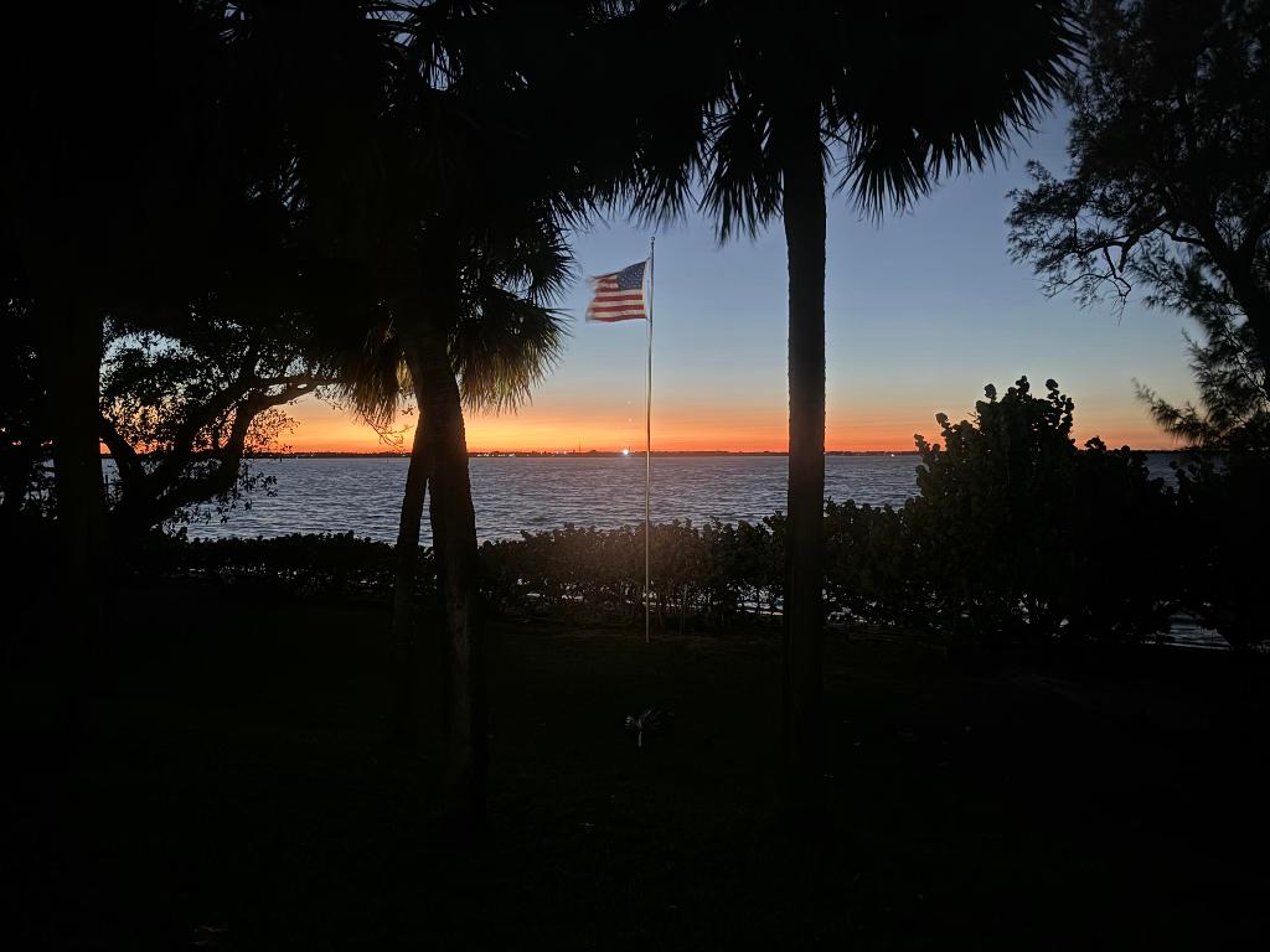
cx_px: 635
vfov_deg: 56.8
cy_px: 476
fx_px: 881
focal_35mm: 24
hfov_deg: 71.6
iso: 500
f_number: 1.78
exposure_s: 1/6
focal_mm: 6.76
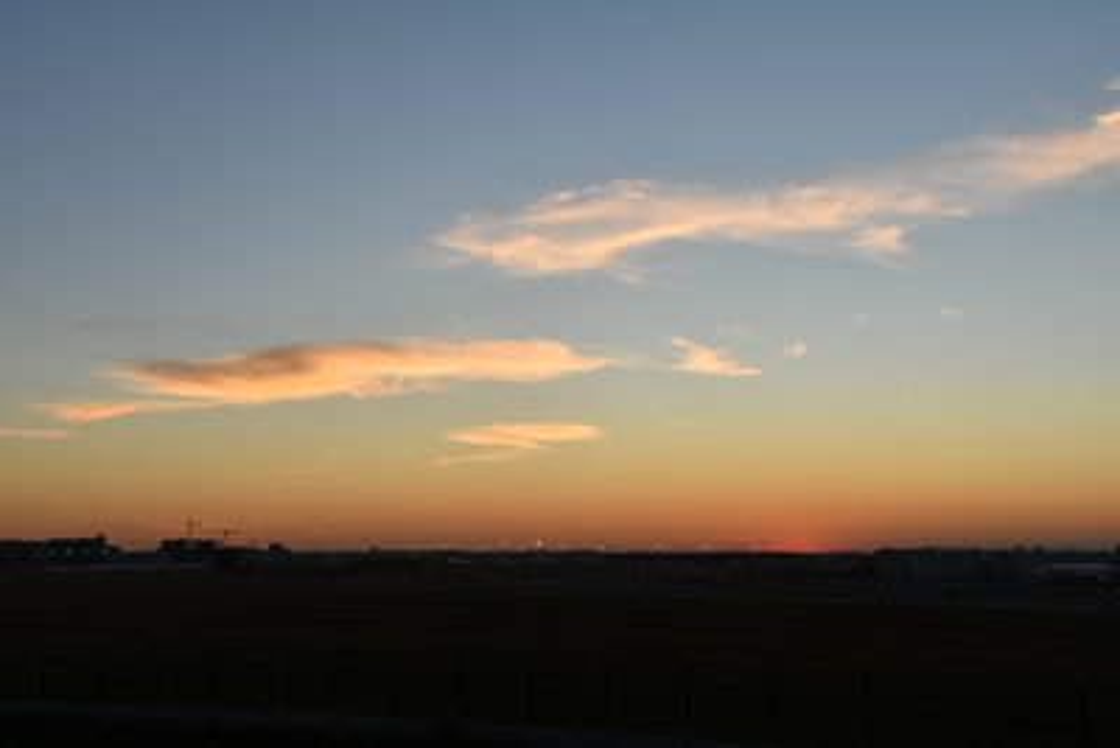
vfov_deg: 29.3
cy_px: 374
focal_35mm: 46
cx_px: 560
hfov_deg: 42.7
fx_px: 1432
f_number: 5.6
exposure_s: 1/160
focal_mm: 31
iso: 100
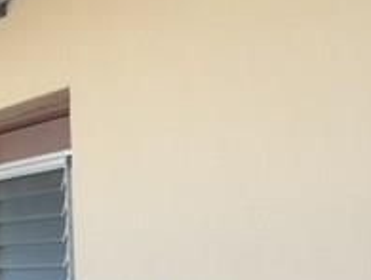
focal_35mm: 95
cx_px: 27
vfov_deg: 15.1
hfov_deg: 20.2
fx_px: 1020
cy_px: 335
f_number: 2.2
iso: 32
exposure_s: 1/297
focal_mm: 4.15
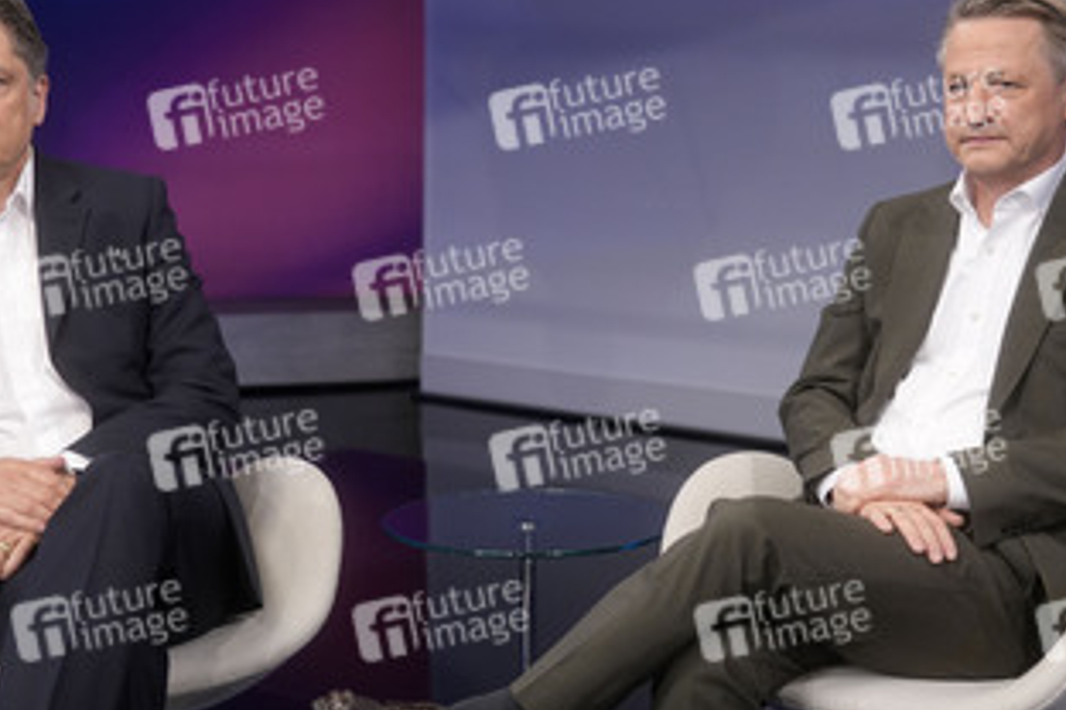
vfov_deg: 20.9
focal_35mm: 65
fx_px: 1925
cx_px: 487
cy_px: 365
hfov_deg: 30.9
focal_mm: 30
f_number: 2.2
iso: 640
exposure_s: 1/250
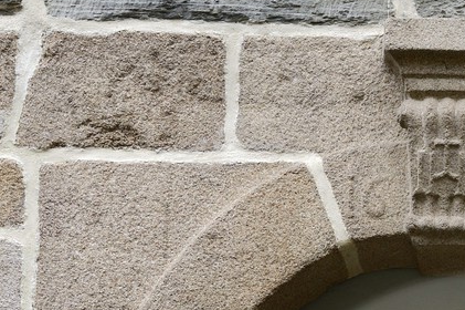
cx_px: 517
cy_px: 614
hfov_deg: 15.0
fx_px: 1717
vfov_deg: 9.6
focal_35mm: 133
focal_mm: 35
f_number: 9
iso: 400
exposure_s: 1/160
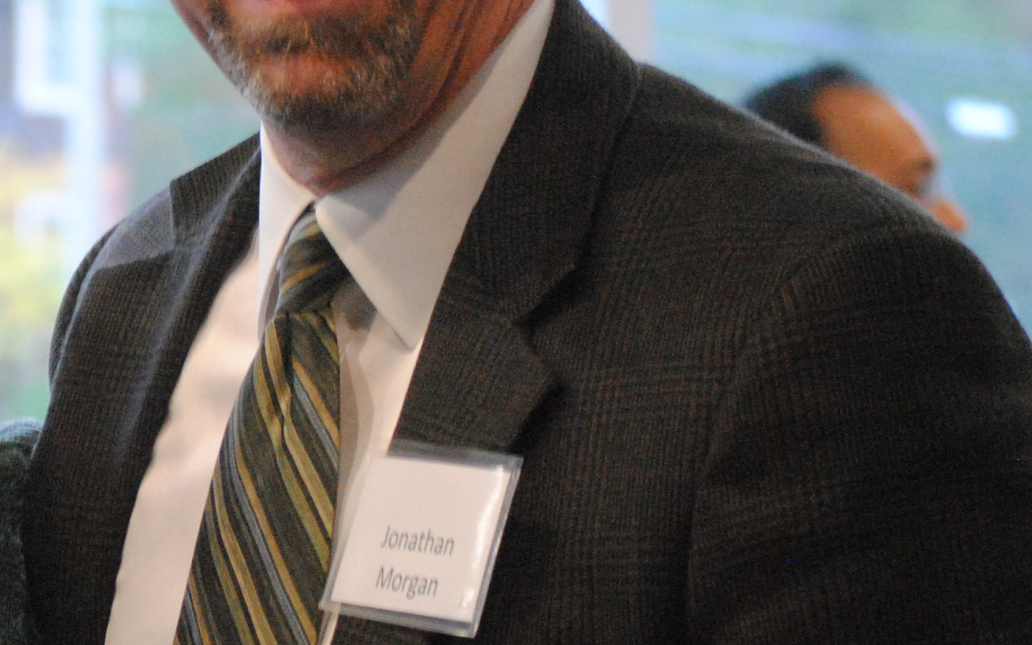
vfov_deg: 5.9
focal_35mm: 221
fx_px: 6224
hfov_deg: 9.3
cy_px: 295
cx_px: -272
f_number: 4
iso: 1250
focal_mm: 55
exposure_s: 1/30
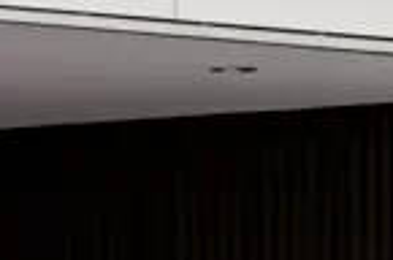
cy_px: 567
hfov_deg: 2.8
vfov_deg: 1.8
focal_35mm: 746
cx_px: 843
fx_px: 8126
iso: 100
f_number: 5.6
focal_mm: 135
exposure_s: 1/400
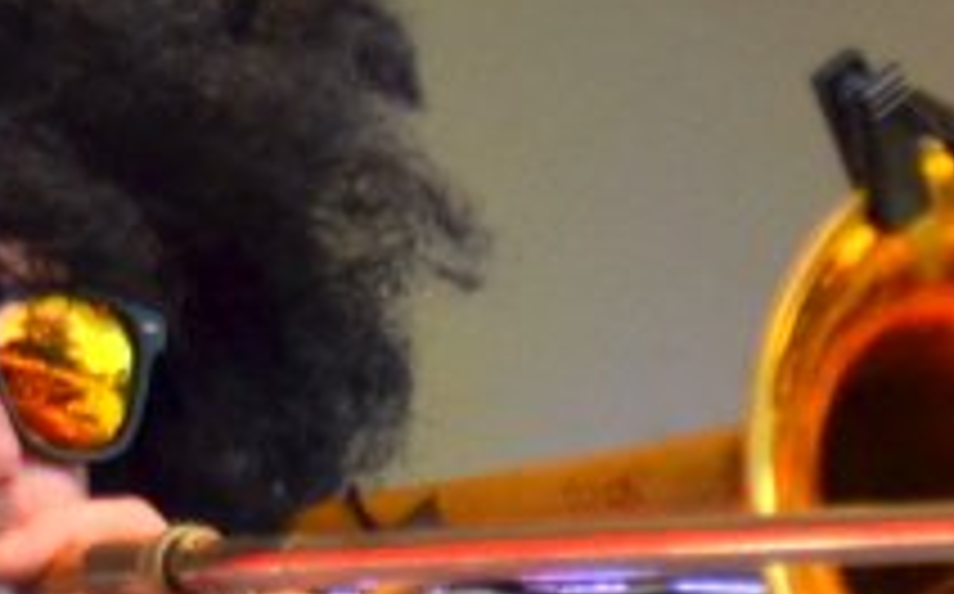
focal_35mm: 649
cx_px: 1998
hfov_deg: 3.2
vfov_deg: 2.0
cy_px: 1546
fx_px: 16853
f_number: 4.5
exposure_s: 1/1000
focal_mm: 75
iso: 500
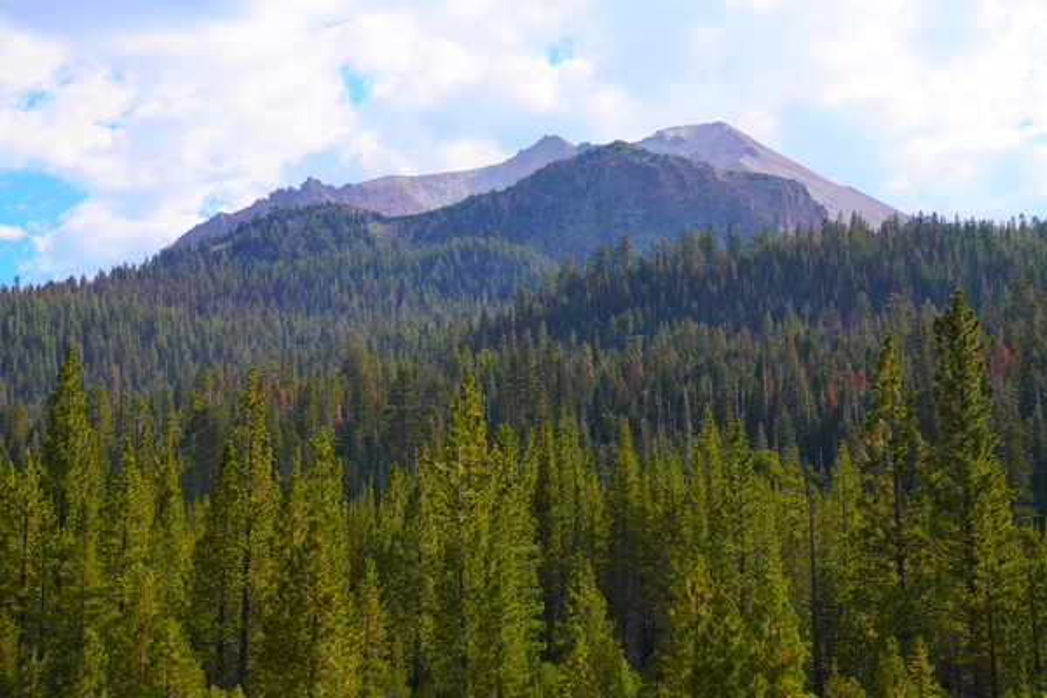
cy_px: 349
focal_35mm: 70
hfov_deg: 28.8
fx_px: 2036
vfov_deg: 19.5
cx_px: 524
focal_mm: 70
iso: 100
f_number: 9
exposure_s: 1/125
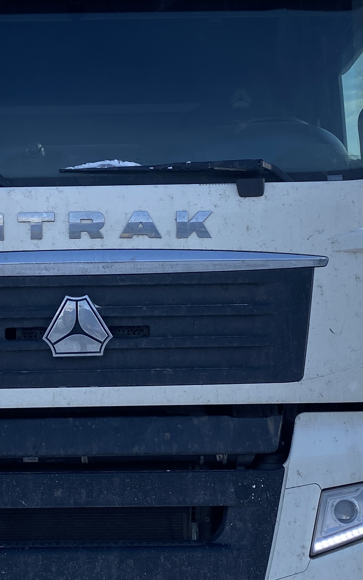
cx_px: 124
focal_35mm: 67
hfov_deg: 19.4
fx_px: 1060
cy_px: 266
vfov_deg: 30.6
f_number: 1.8
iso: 32
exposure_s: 1/1585
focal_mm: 4.25
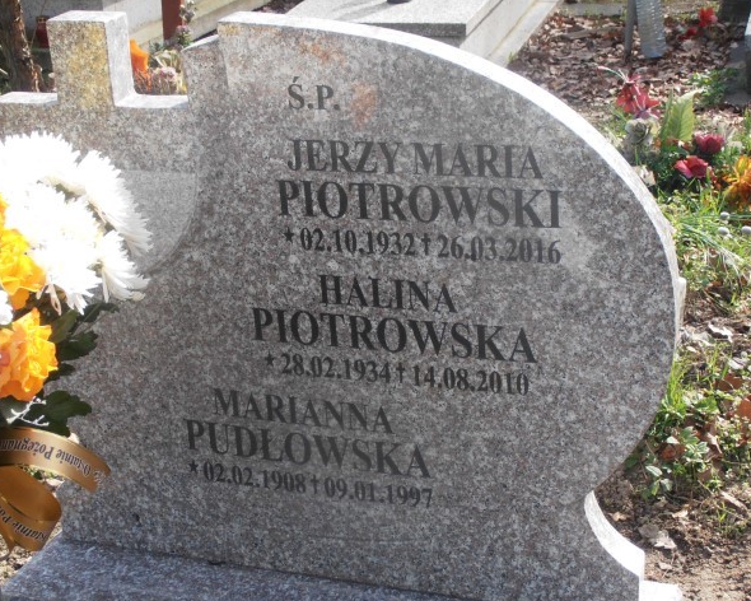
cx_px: 350
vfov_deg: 21.0
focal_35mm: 73
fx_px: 1623
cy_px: 302
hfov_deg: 26.1
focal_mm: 12.29
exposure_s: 1/160
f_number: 4.8
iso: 80
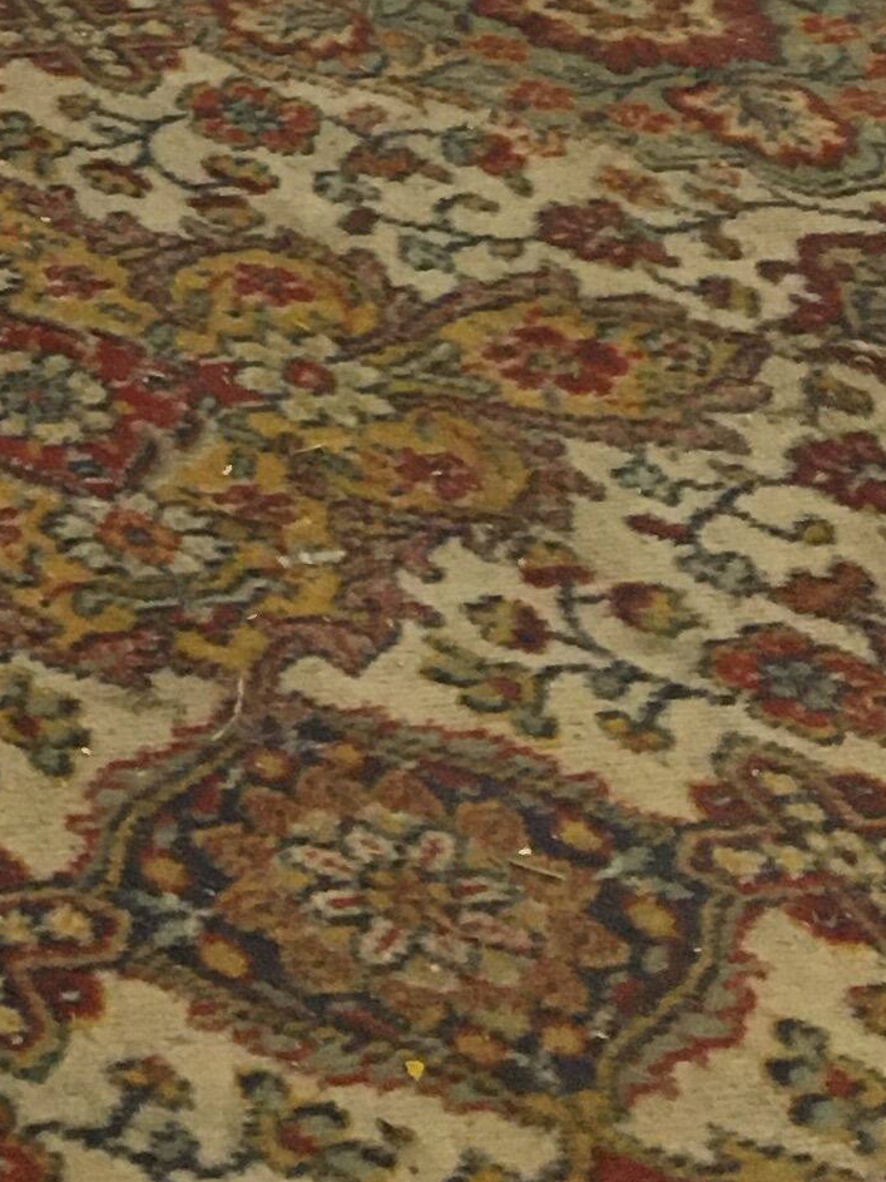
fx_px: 4233
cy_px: -656
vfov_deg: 14.7
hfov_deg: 10.8
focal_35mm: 124
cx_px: -979
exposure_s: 1/33
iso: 160
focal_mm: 4.15
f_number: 2.2
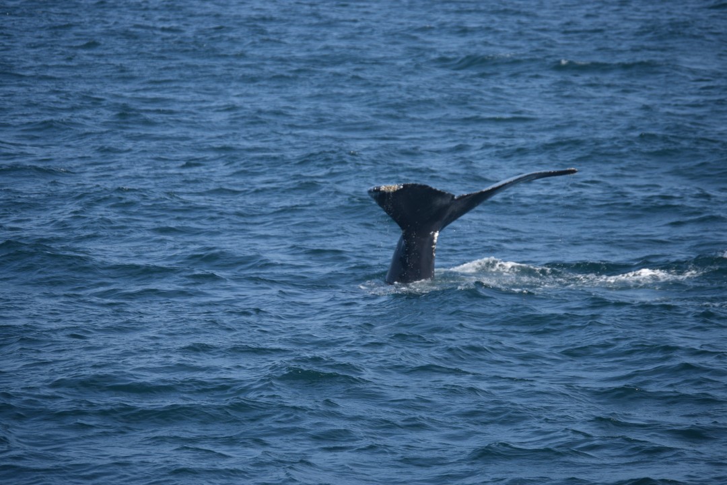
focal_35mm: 218
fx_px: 4392
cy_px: 242
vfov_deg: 6.3
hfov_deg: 9.5
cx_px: 364
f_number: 5.6
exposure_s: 1/1600
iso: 200
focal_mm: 145
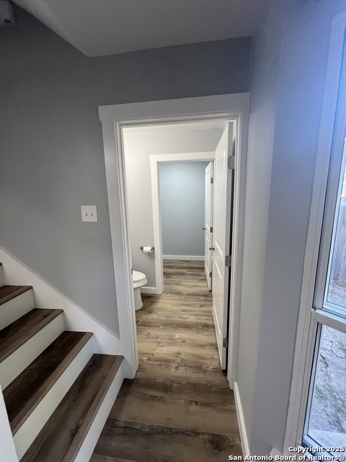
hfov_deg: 89.9
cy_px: 231
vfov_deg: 106.2
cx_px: 173
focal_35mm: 13
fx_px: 173
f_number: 1.8
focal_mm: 1.57
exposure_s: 1/120
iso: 200
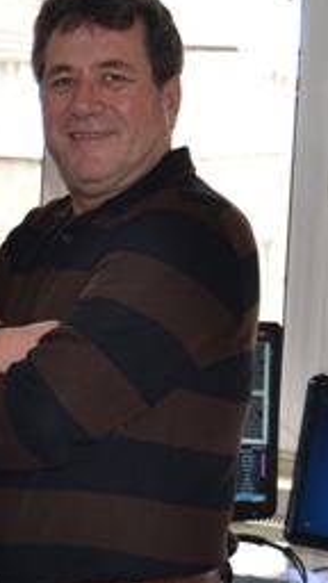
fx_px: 1577
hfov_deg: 10.9
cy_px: 238
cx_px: -310
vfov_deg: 20.9
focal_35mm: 102
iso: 400
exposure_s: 1/80
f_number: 4
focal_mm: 26
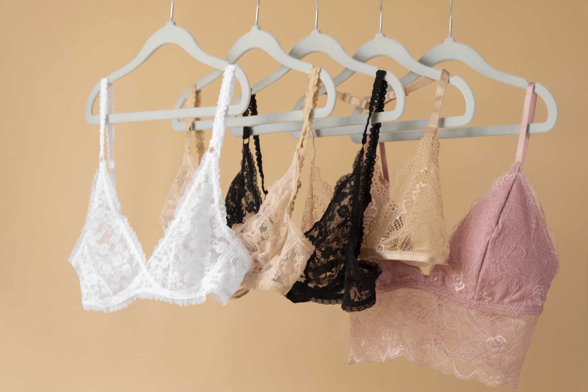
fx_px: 1192
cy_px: 196
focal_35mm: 73
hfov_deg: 27.7
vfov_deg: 18.7
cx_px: 294
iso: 500
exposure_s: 1/100
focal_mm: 48.5
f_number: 4
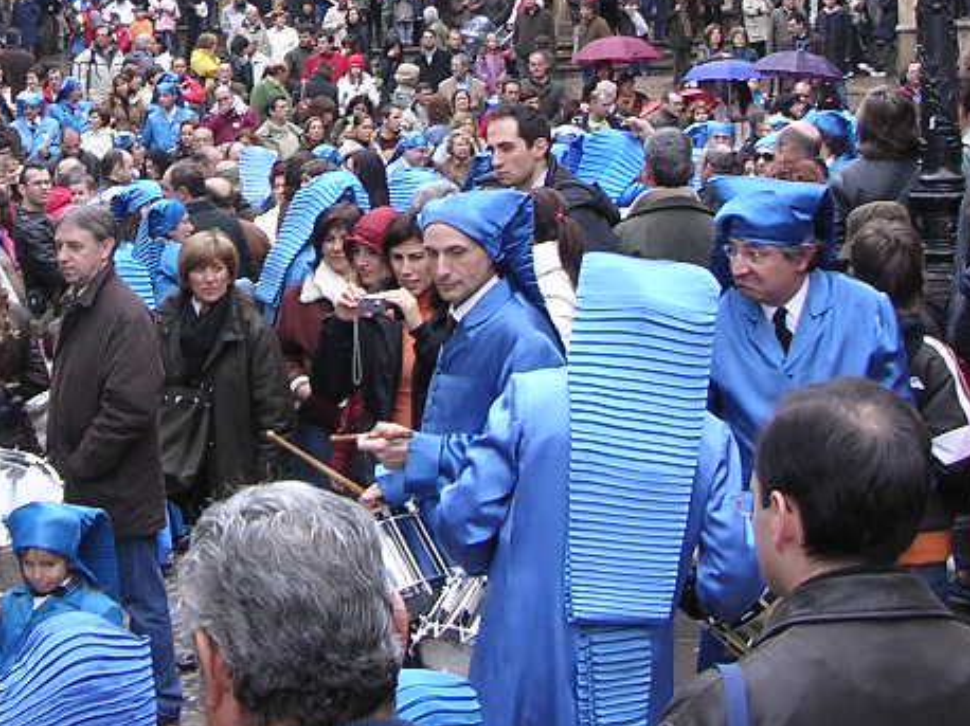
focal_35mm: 85
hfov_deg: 22.7
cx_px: 199
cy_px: -66
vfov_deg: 16.8
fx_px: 2381
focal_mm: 5.8
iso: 100
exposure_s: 1/130
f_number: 2.8
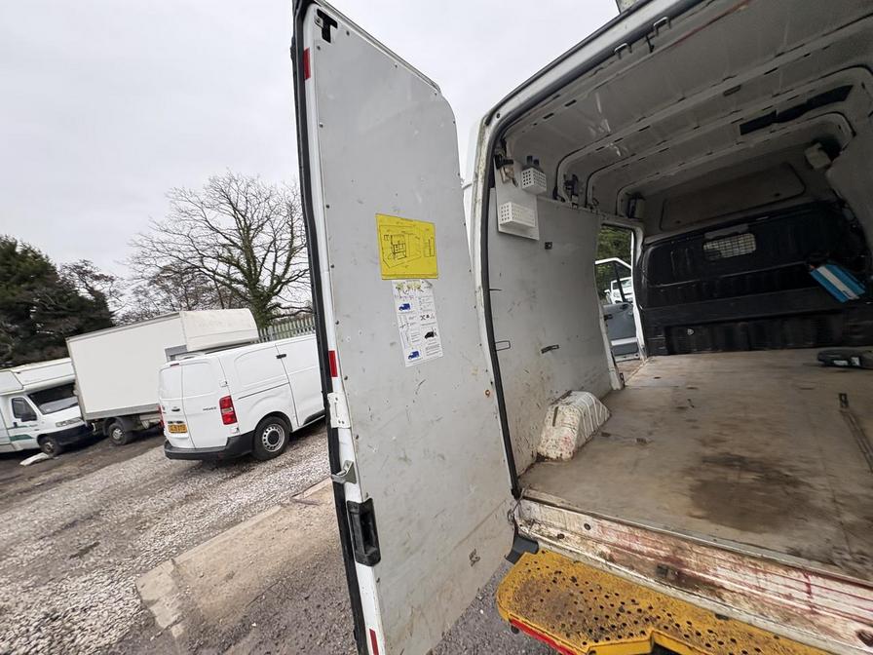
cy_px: 328
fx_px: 353
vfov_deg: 85.7
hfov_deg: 102.1
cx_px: 436
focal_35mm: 14
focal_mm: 2.22
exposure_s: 1/99
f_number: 2.2
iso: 80
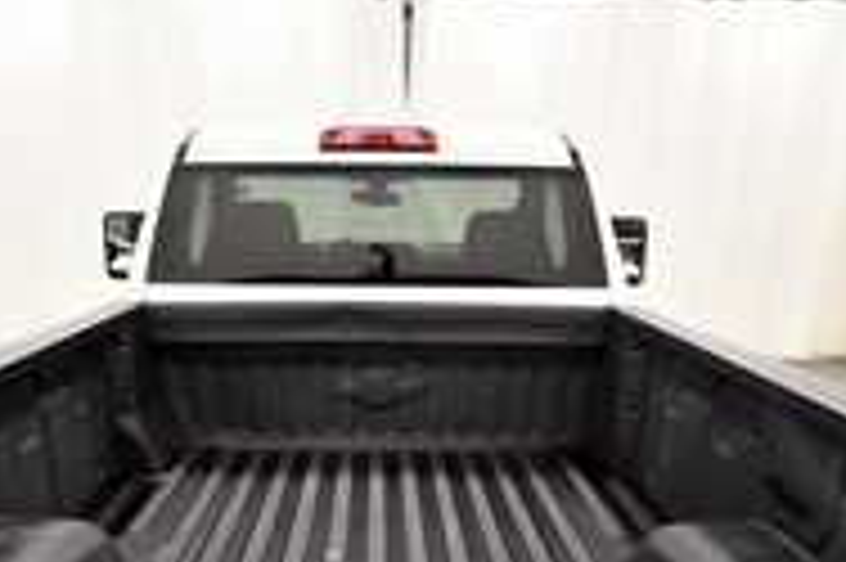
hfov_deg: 58.7
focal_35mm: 32
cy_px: 519
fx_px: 751
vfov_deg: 37.9
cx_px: 387
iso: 1100
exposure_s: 1/125
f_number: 4.5
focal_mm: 10
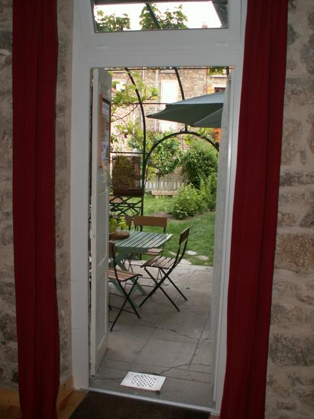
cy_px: 210
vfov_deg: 52.6
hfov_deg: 40.7
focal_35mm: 35
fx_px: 423
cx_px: 157
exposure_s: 1/100
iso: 50
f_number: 2.8
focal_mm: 5.86
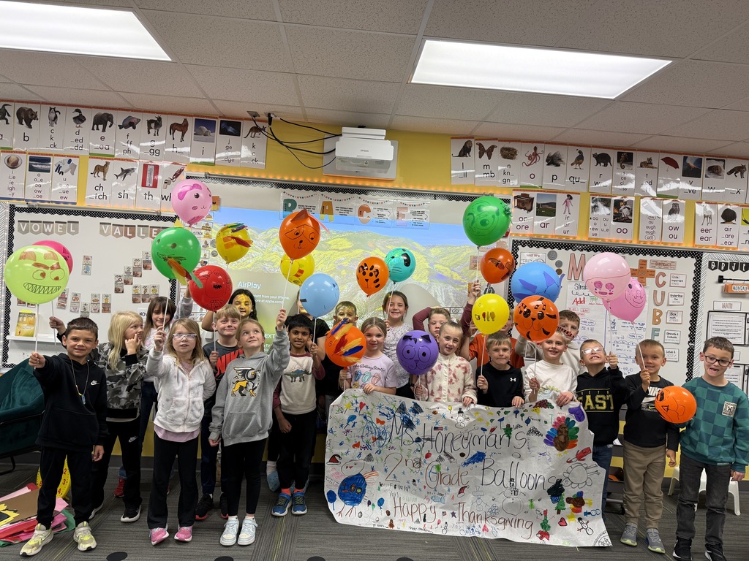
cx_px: 374
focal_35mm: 24
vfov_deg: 56.8
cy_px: 280
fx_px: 519
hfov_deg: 71.6
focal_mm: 6.76
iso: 125
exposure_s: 1/120
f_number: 1.78
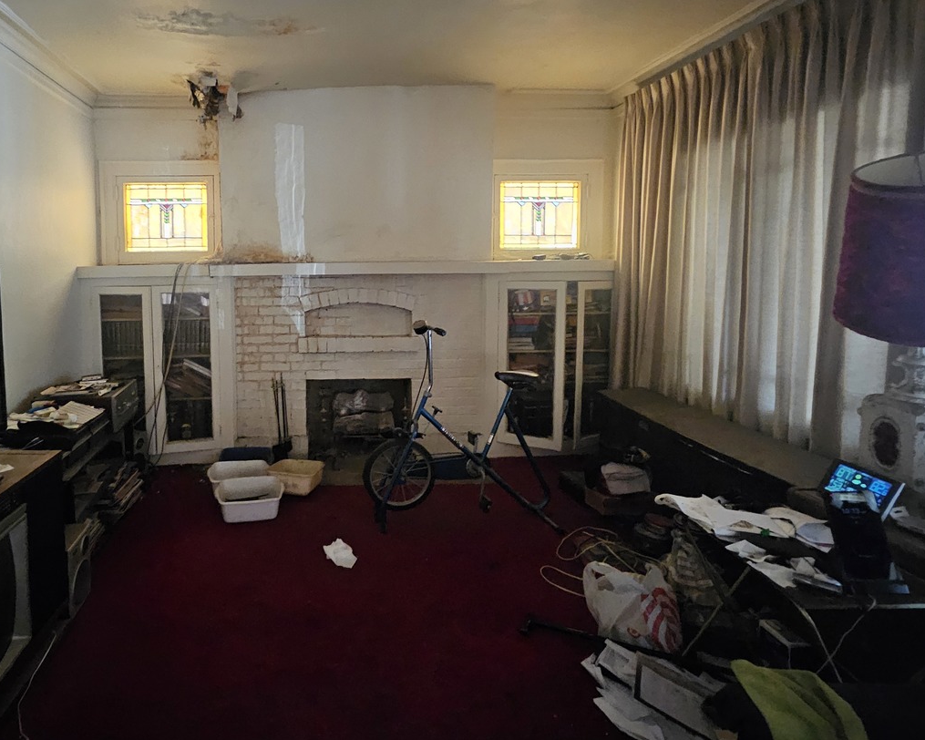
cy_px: 317
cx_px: 340
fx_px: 493
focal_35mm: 18
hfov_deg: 84.5
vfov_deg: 73.4
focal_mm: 1.7
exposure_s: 1/24
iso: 1000
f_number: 2.2
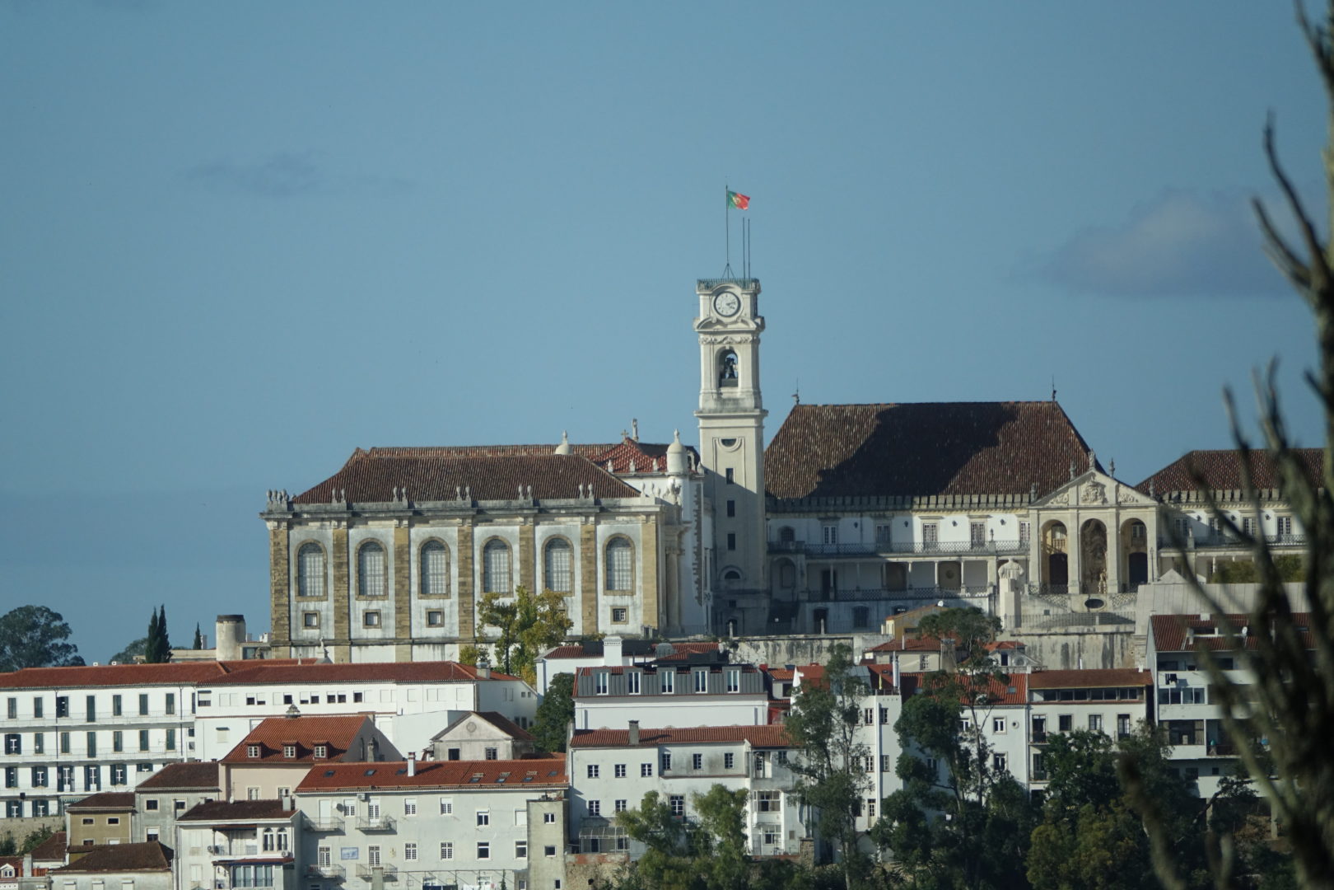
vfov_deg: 2.3
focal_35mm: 600
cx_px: 667
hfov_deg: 3.4
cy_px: 445
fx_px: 22232
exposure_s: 1/4000
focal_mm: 220
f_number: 4
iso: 400
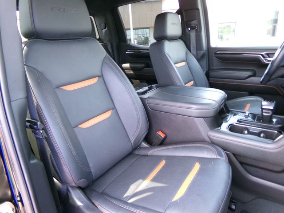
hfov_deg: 71.6
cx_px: 142
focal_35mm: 24
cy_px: 106
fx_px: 197
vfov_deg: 56.8
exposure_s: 1/30
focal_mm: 4.3
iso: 200
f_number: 3.7
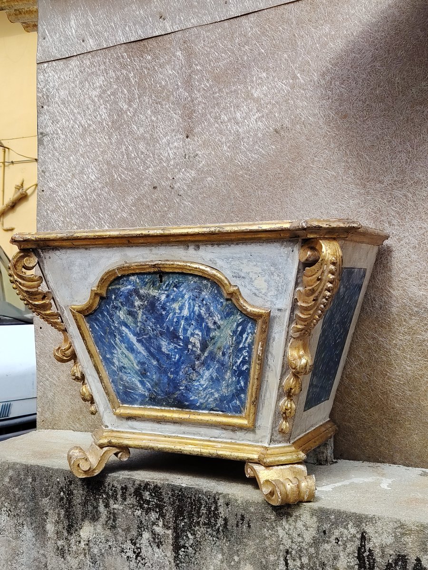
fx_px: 659
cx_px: 214
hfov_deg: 36.0
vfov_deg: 46.8
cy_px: 285
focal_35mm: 40
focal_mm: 5.25
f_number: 1.75
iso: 100
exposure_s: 1/405
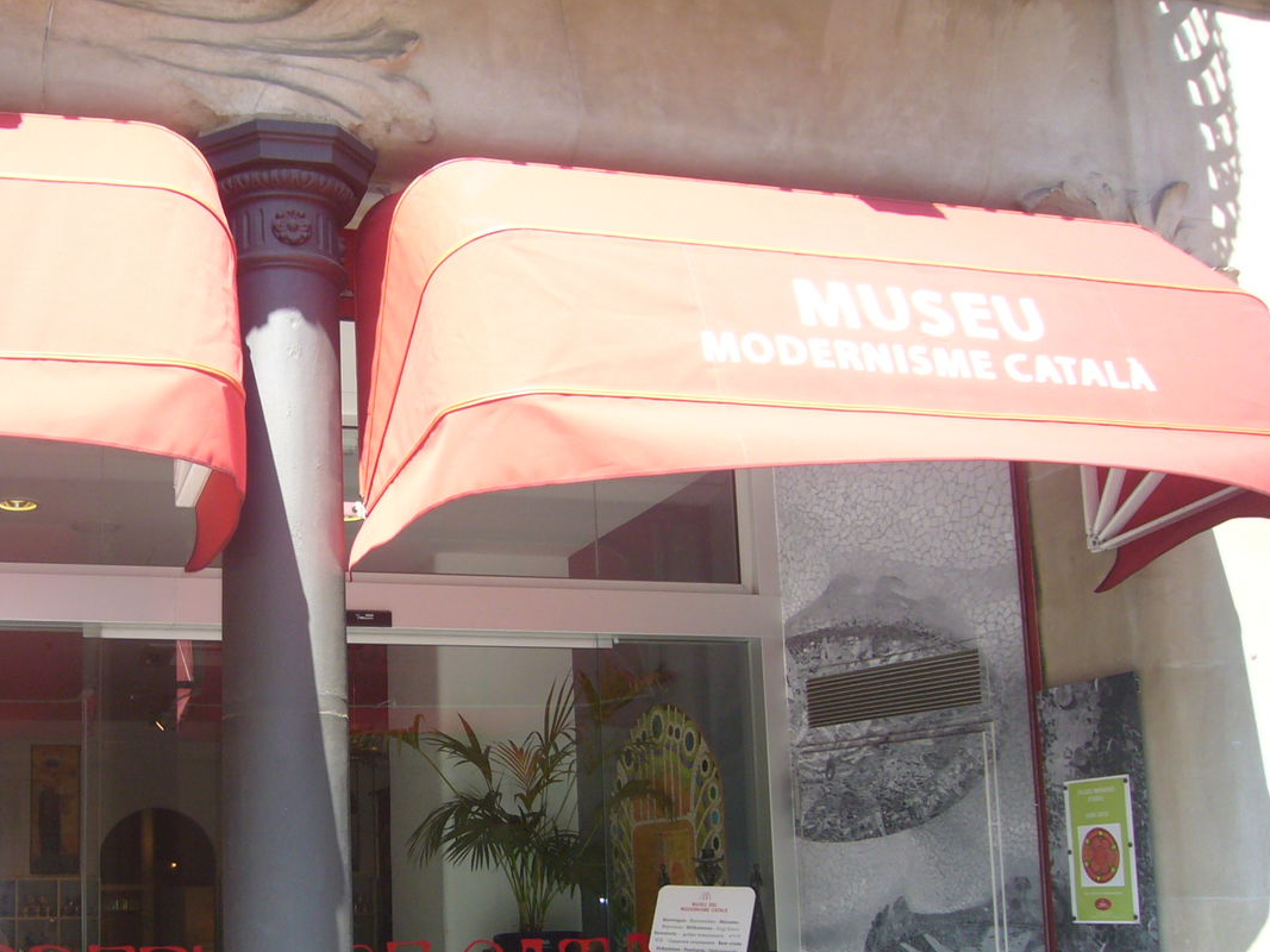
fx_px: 1541
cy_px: 703
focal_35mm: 42
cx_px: 325
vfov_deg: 33.7
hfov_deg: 43.4
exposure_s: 1/200
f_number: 2.8
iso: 80
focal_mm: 4.6
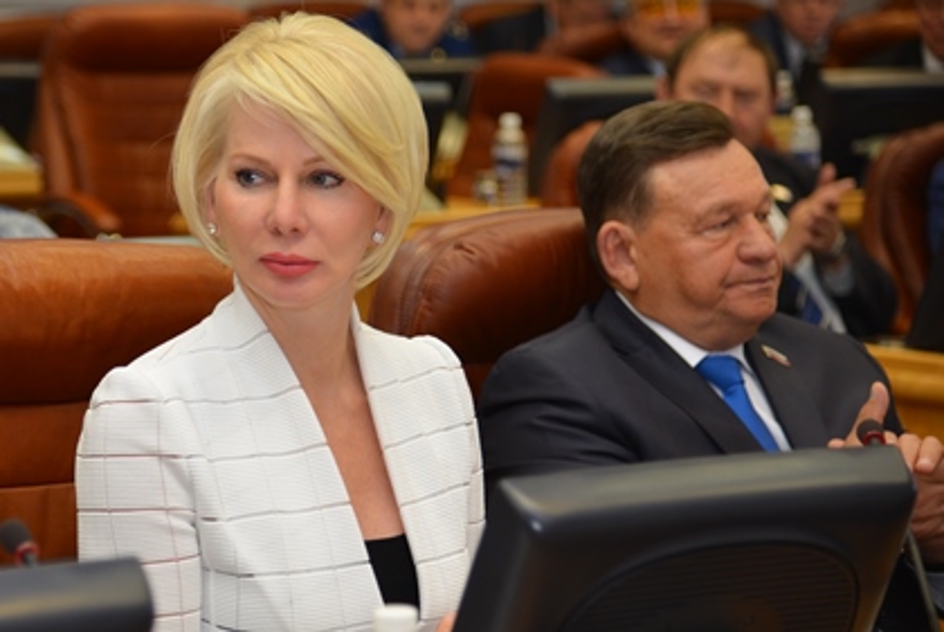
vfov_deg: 15.9
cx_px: 472
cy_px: 316
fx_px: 2257
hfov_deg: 23.6
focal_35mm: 86
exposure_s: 1/60
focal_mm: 86
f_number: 4
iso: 320
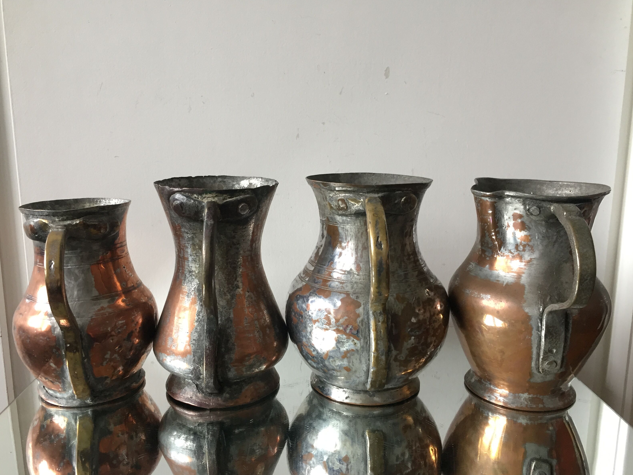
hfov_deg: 60.0
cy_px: 244
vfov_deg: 46.8
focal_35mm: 30
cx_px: 308
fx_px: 549
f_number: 2.2
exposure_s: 1/33
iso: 125
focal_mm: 4.15
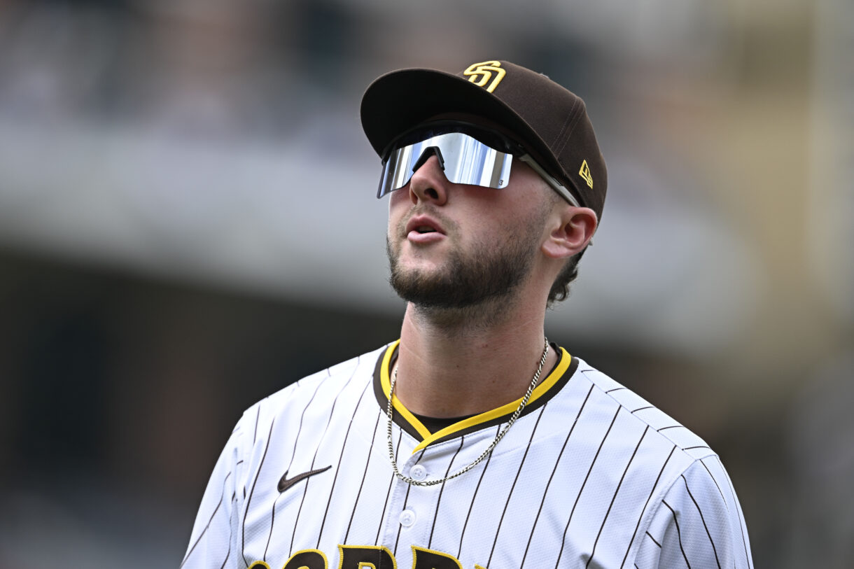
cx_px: 427
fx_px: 9487
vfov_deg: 3.4
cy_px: 284
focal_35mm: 400
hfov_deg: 5.2
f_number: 2.8
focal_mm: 400
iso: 250
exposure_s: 1/1600
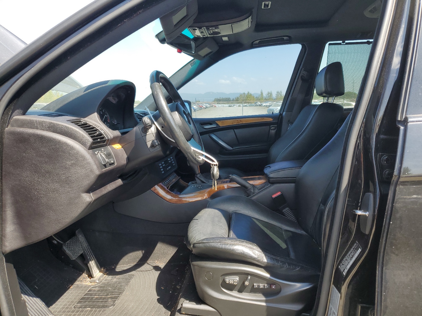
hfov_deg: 67.3
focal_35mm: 26
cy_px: 158
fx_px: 317
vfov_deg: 53.1
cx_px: 211
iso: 50
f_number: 1.5
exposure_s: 1/526
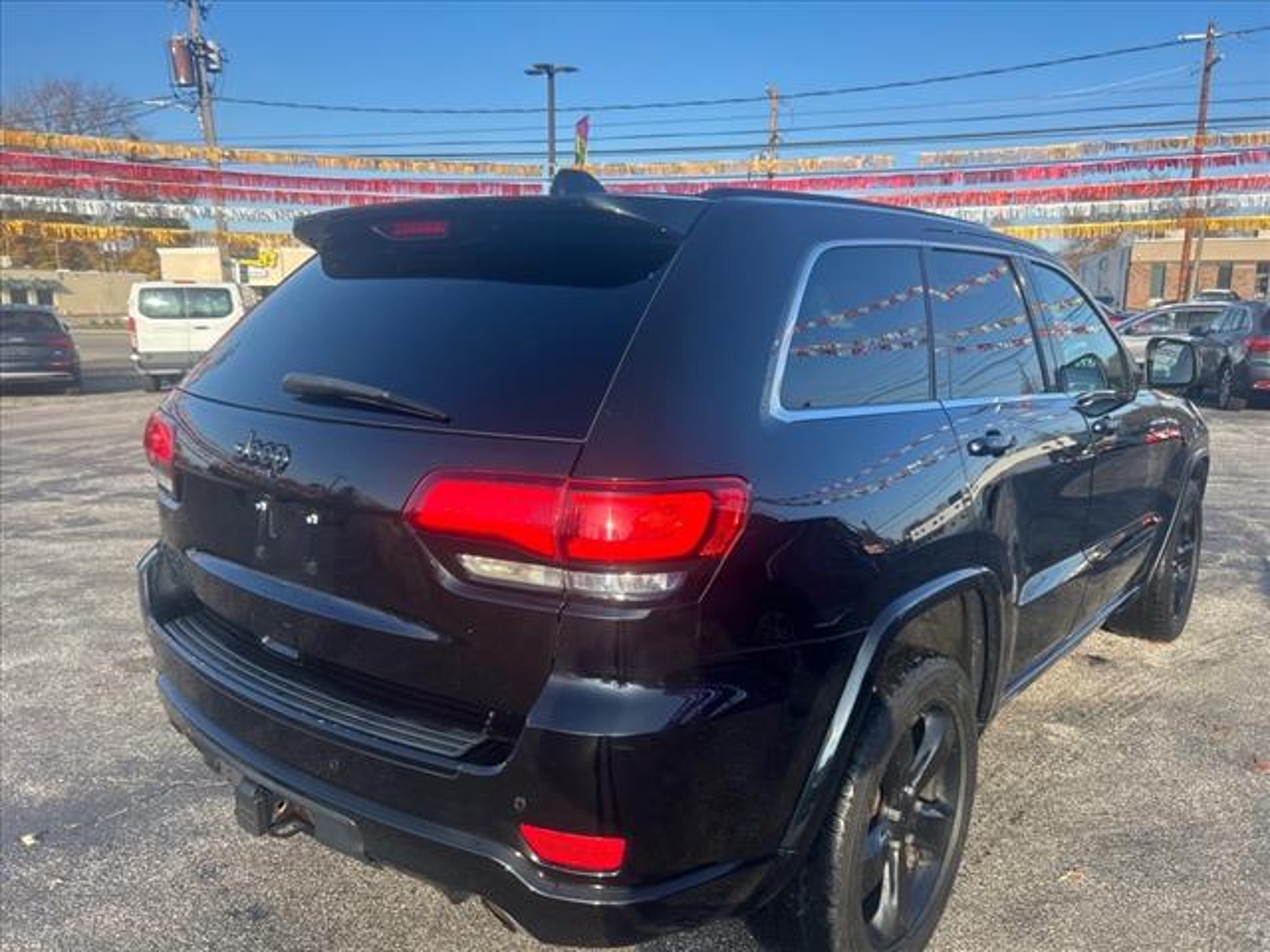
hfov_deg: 67.3
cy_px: 476
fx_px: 954
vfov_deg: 53.1
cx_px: 635
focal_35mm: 26
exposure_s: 1/1449
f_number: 1.5
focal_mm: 5.7
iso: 50
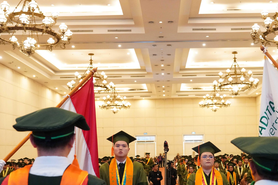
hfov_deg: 40.9
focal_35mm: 48
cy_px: 125
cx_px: 170
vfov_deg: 27.9
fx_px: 371
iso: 5000
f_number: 4
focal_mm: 29
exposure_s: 1/100
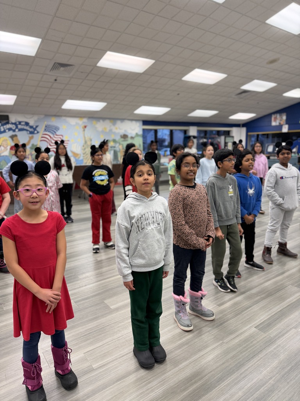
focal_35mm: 24
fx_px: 277
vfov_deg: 71.6
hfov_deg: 56.8
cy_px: 200
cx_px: 150
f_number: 1.78
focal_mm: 6.76
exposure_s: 1/120
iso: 250
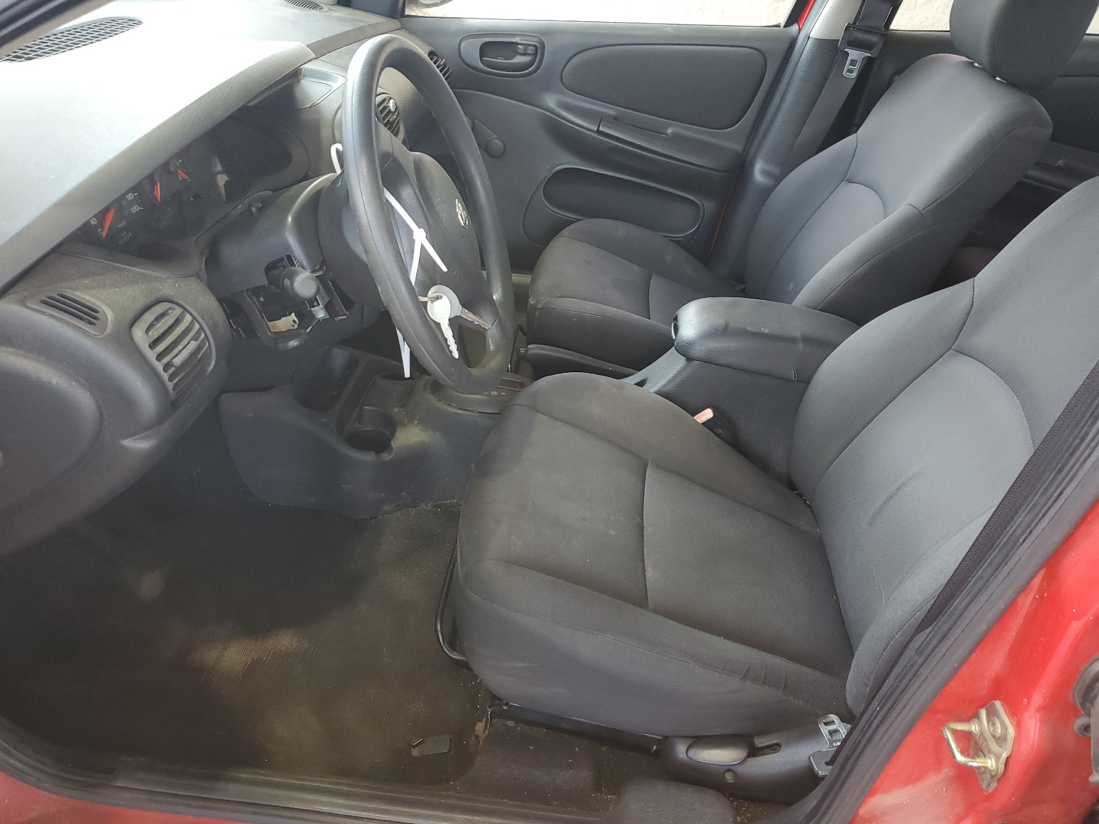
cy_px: 412
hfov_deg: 67.3
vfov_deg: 53.1
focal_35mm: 26
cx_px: 550
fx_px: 825
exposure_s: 1/120
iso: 81
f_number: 1.5
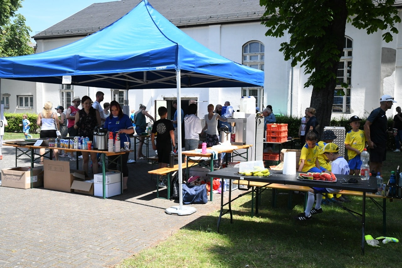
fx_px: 391
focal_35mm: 35
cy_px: 134
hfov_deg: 54.4
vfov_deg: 37.8
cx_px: 201
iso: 3200
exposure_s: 1/1250
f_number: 11
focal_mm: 35
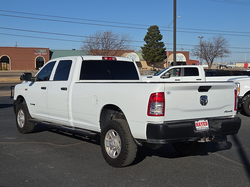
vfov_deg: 27.5
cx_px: 125
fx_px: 383
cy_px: 94
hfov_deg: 36.2
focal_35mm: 53
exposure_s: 1/10000
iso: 53
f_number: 1.8
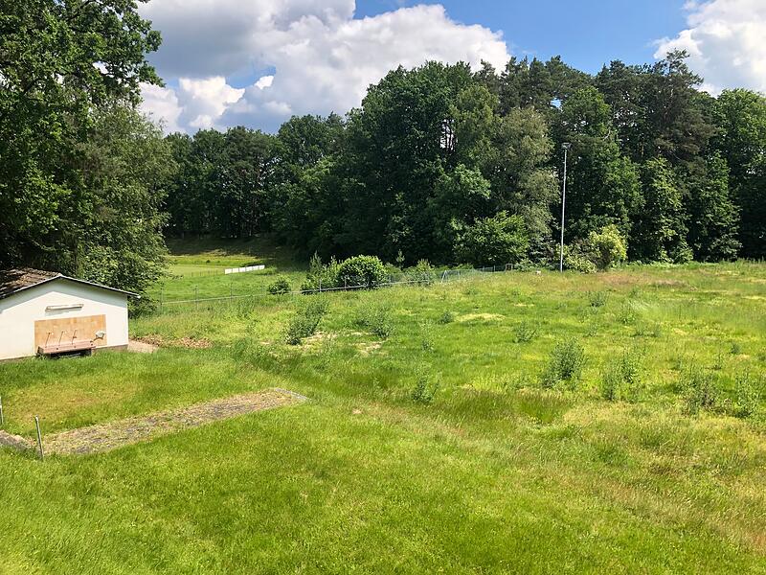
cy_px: 288
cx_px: 383
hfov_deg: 63.4
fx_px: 620
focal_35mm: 28
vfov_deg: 49.7
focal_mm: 4
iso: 20
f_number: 1.8
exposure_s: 1/1230
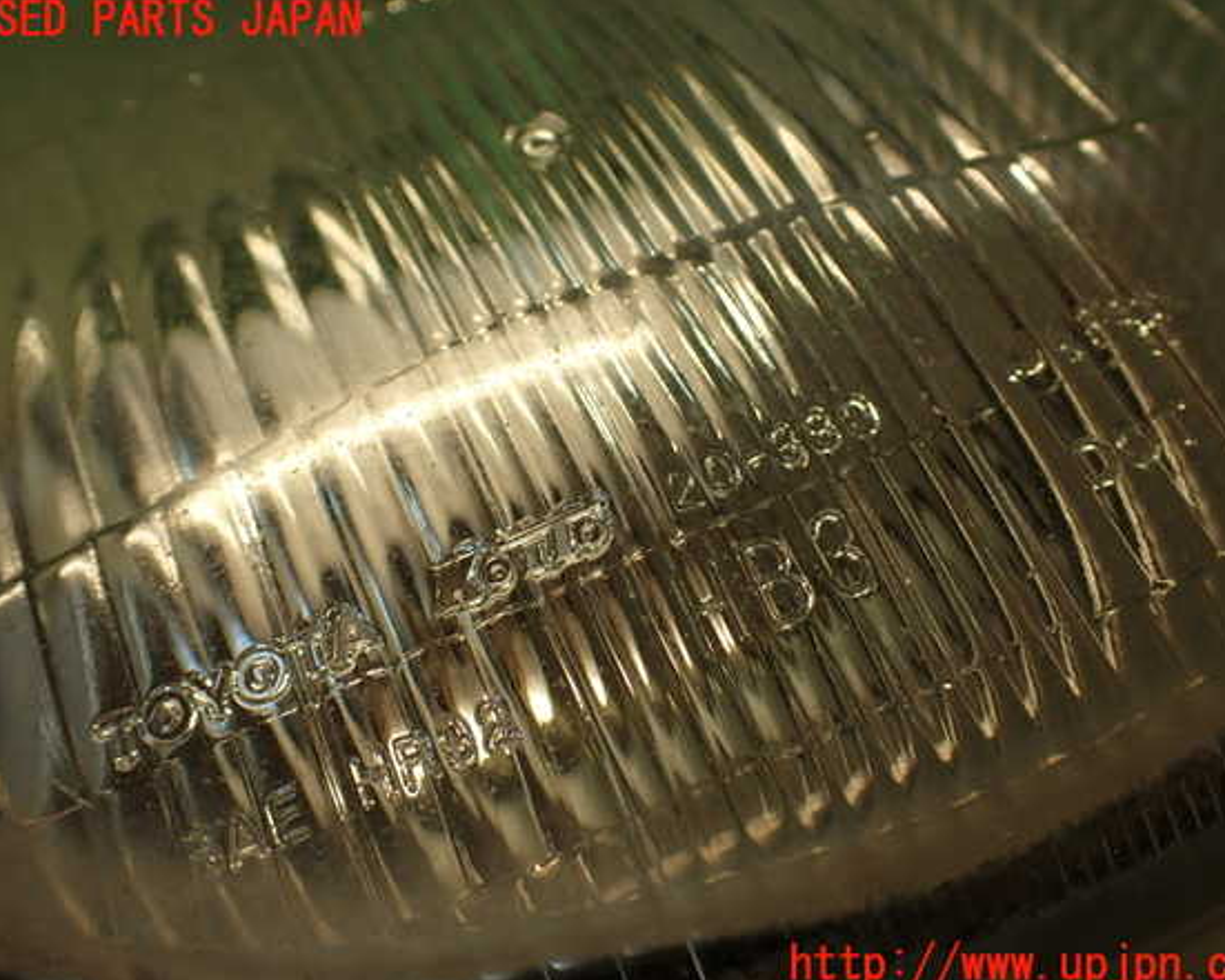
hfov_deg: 52.8
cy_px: 493
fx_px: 1233
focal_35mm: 34
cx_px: 625
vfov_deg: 43.4
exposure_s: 1/60
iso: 125
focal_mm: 5.79
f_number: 2.4
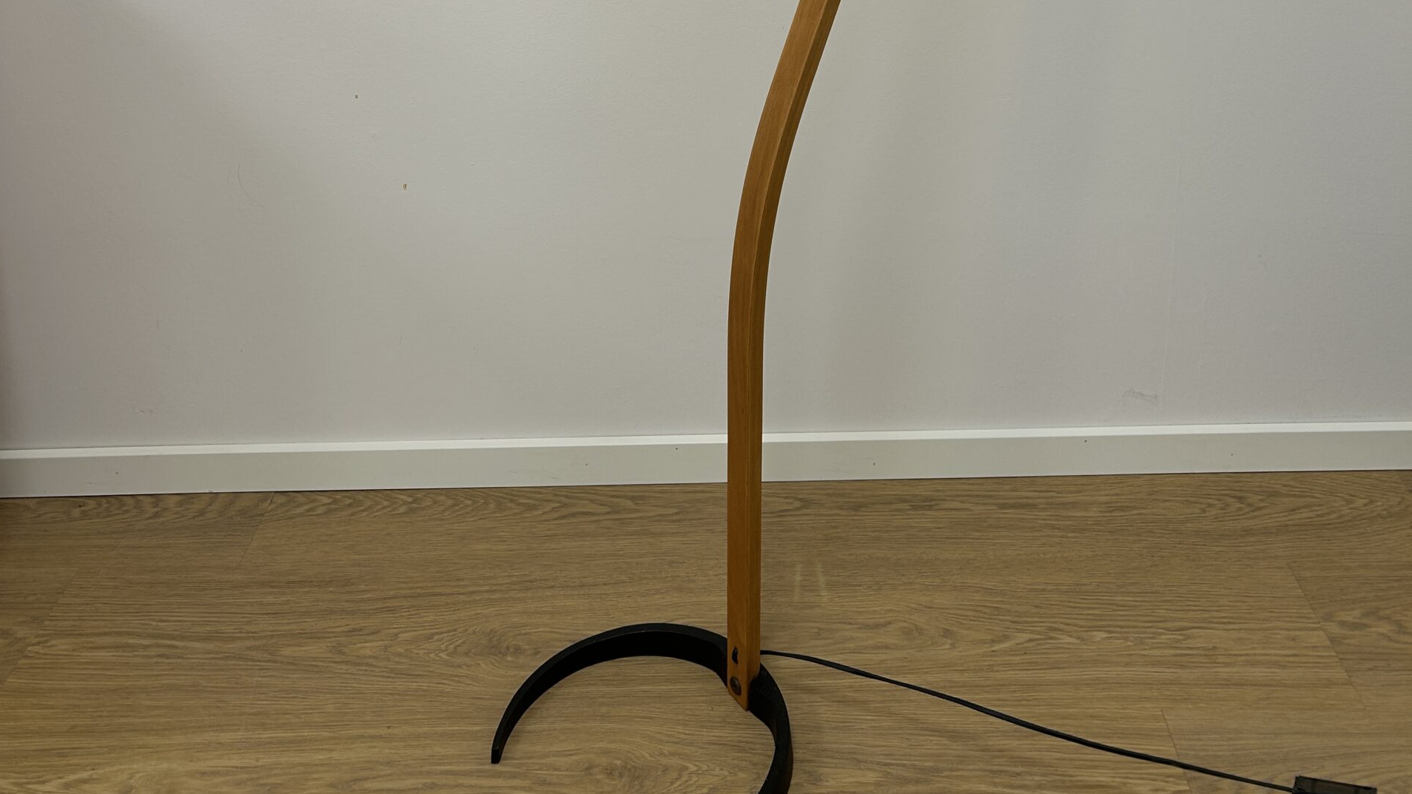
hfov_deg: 52.8
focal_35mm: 38
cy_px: -41
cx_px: 707
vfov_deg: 28.8
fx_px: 1423
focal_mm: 5.7
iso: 32
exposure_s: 1/100
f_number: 1.5
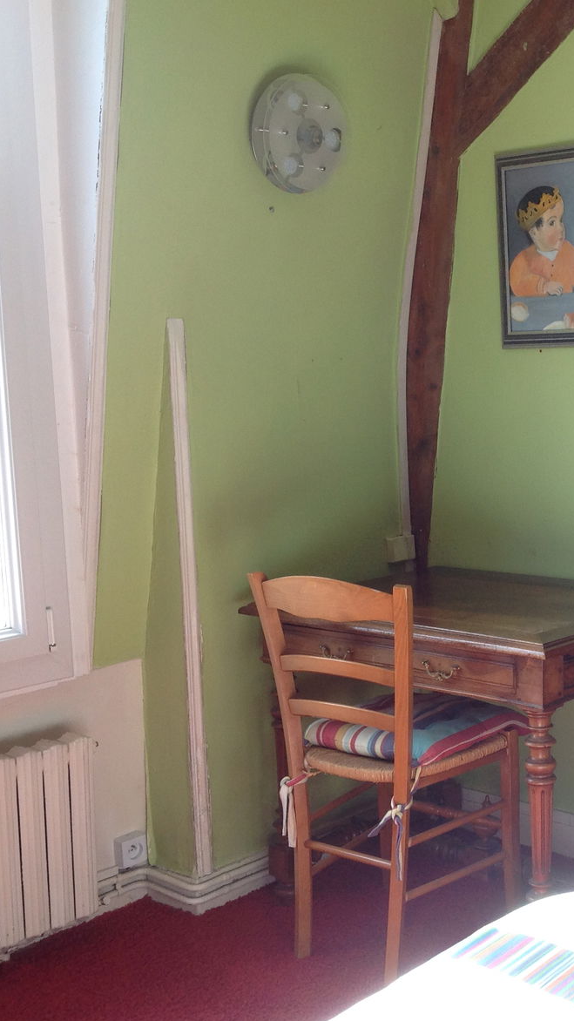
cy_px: 507
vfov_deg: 39.9
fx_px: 1407
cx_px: 556
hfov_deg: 22.3
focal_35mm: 52
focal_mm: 4.28
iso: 64
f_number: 2.4
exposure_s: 1/120
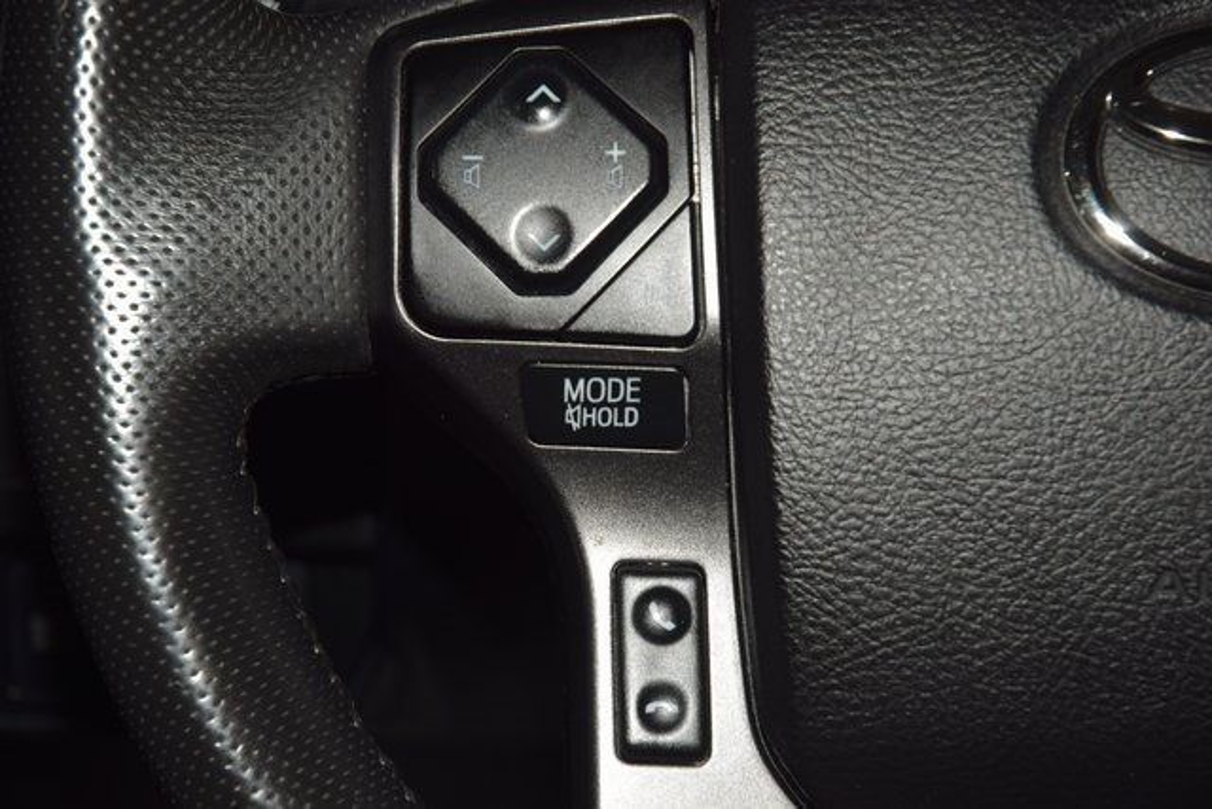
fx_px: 3536
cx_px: 606
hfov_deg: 19.5
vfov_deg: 13.0
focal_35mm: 105
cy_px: 404
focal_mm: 70
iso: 100
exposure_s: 1/125
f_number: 8
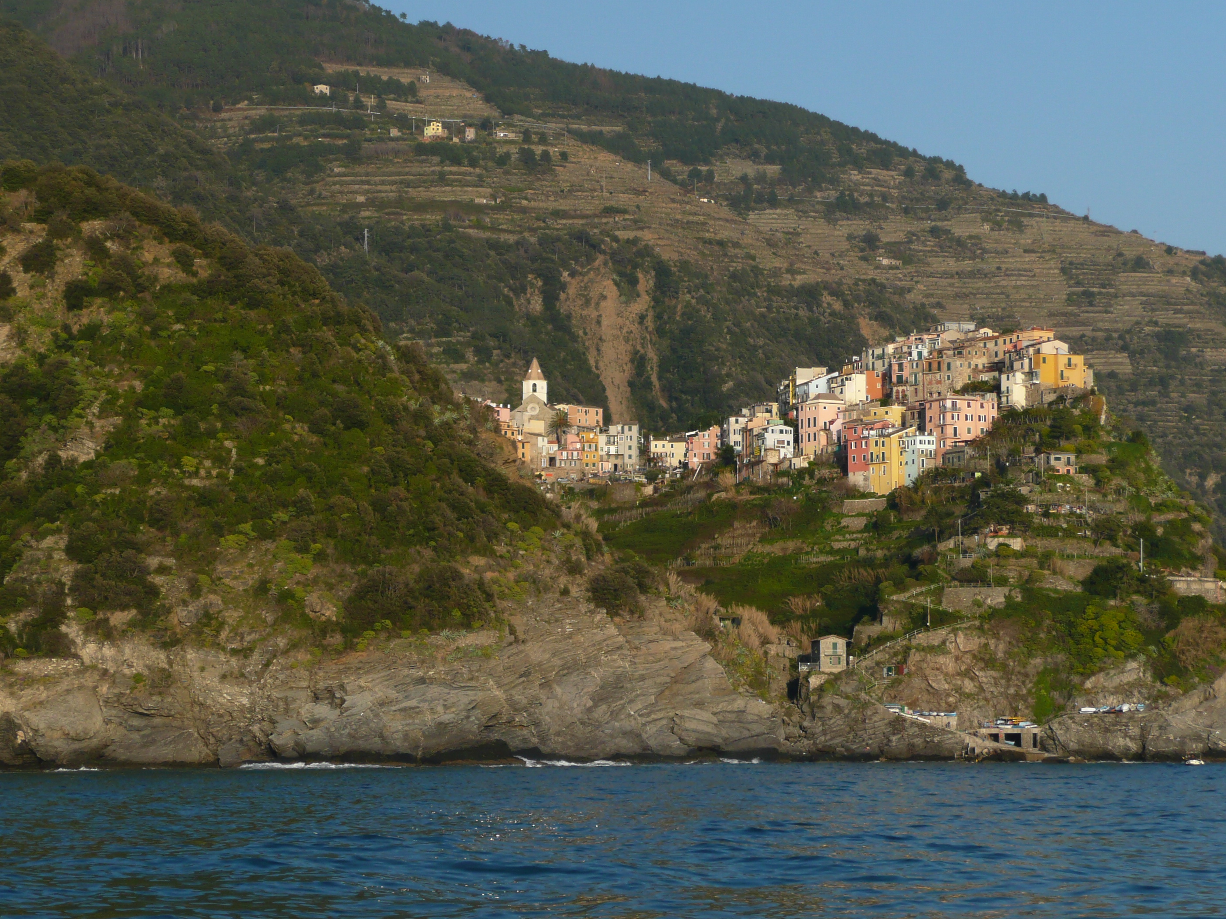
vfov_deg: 15.4
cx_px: 613
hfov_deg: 20.4
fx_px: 3400
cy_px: 460
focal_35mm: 96
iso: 100
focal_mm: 15.7
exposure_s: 1/500
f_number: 4.7
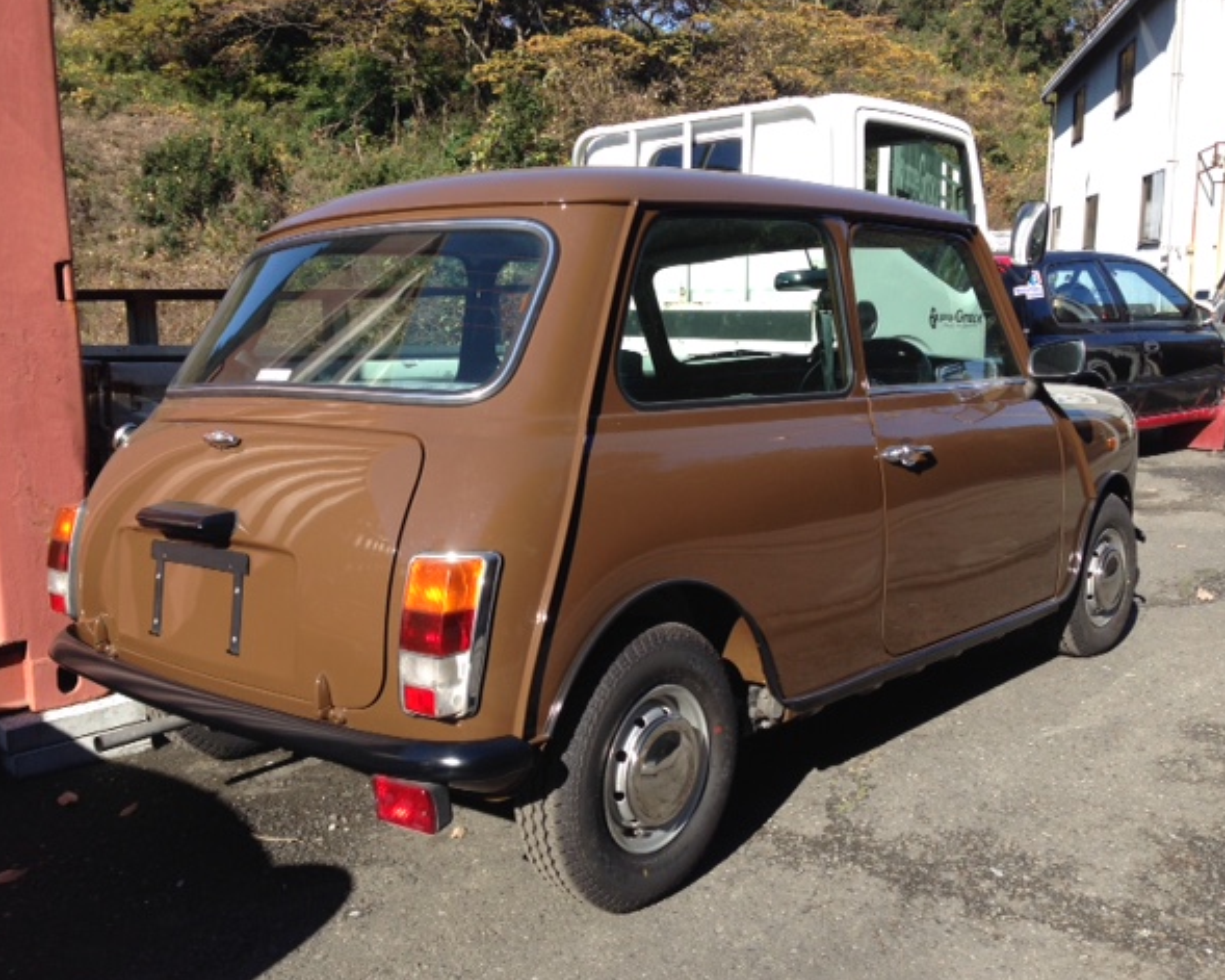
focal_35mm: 35
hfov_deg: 51.5
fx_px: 1269
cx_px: 572
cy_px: 485
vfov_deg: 42.2
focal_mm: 4.12
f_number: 2.4
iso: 50
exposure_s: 1/733
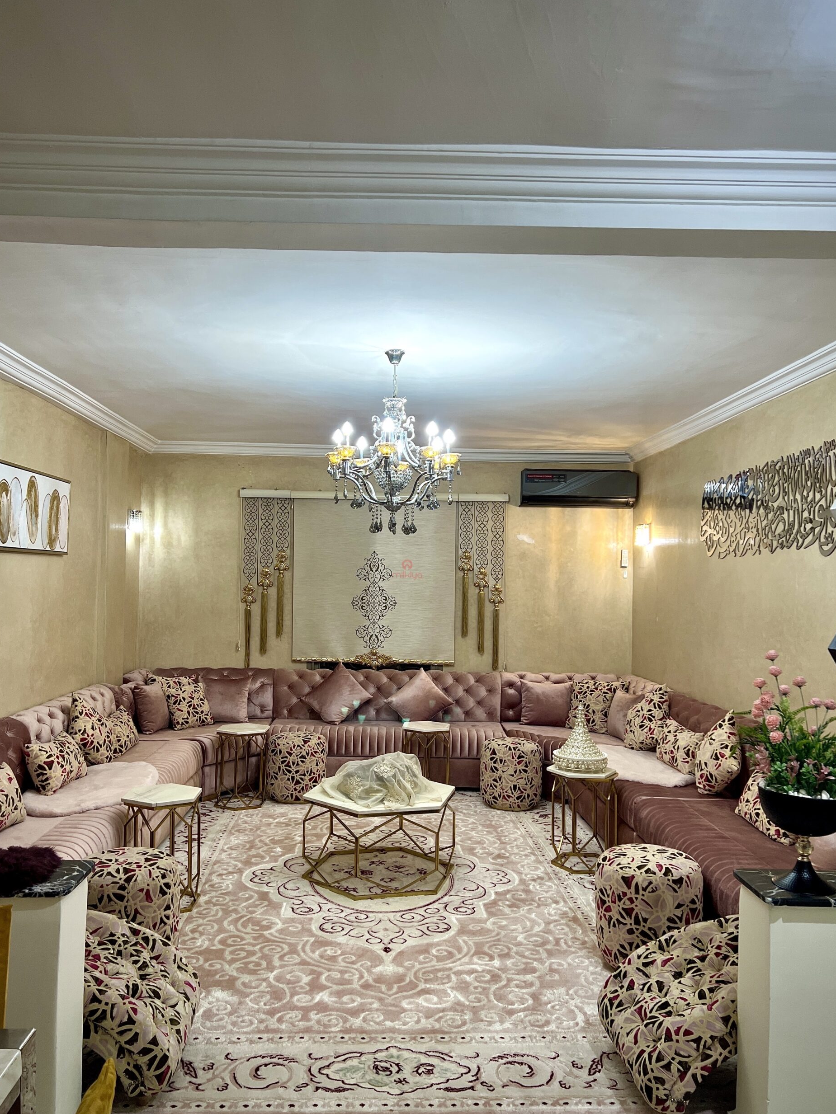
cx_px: 407
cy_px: 569
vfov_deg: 65.3
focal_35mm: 27
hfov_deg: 51.4
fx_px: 869
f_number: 1.5
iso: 100
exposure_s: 1/50
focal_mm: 5.7
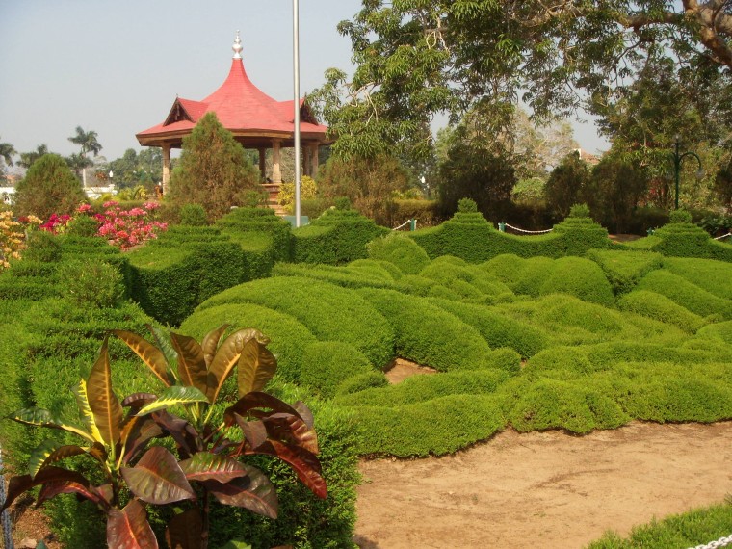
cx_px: 366
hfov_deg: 49.0
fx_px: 804
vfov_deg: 37.7
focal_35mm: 38
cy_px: 274
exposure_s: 1/250
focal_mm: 6.4
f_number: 5.7
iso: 64
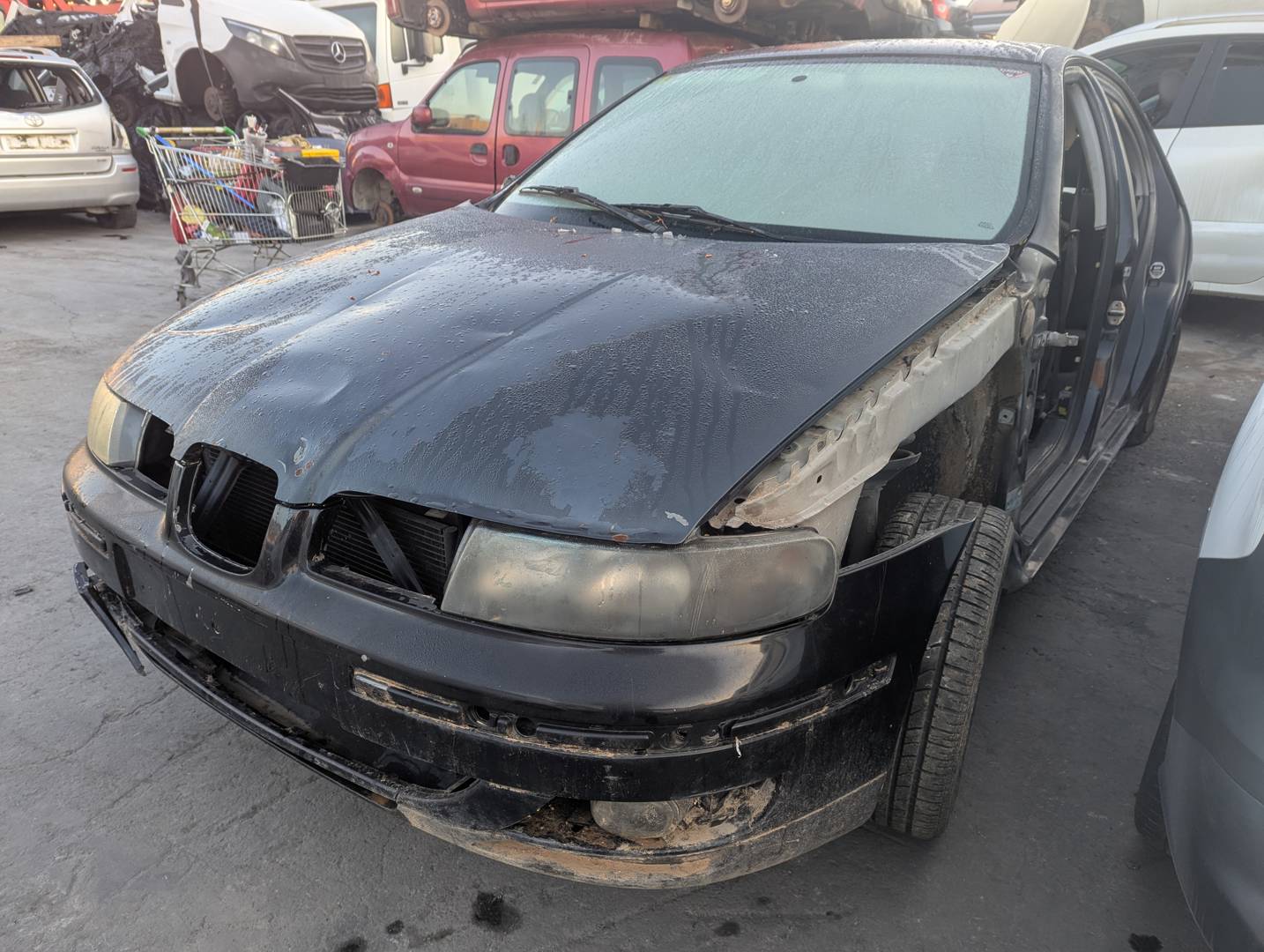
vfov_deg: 56.9
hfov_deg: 71.5
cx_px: 632
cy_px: 476
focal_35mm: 24
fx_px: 878
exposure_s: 1/56.9
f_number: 1.85
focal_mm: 6.81
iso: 36
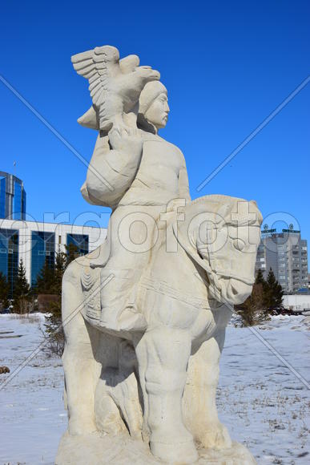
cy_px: 232
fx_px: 581
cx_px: 155
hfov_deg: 29.9
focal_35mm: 45
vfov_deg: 43.6
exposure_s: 1/320
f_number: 11
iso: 100
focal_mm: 30
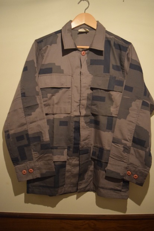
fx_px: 193
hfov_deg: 43.6
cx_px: 77
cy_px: 116
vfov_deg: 61.9
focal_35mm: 30
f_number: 3.8
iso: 3200
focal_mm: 20
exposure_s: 1/60
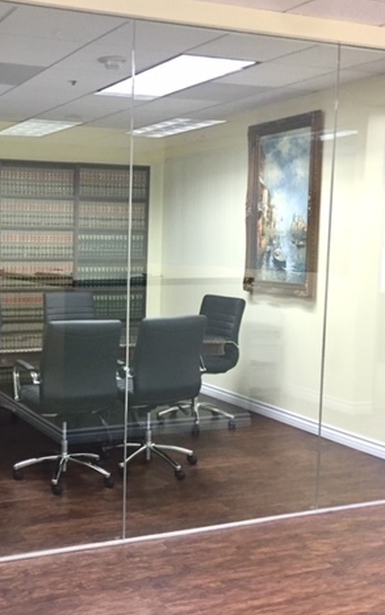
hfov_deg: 29.2
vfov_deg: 47.2
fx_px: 704
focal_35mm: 42
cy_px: 311
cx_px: 30
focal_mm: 4.15
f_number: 2.2
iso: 125
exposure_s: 1/30
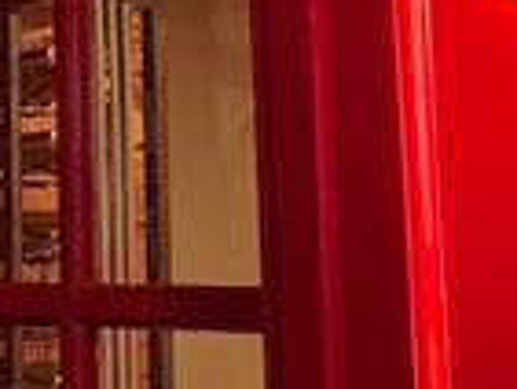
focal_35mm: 160
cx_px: -55
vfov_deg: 8.6
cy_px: -490
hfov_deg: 12.1
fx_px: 2392
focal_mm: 4.25
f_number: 1.8
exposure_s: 1/30
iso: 400
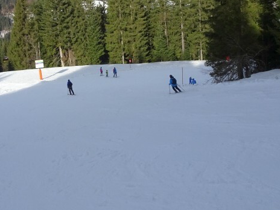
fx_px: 429
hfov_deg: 35.8
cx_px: 95
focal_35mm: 53
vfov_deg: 27.3
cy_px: 65
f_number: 3.5
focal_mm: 4.1
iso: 80
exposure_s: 1/1000
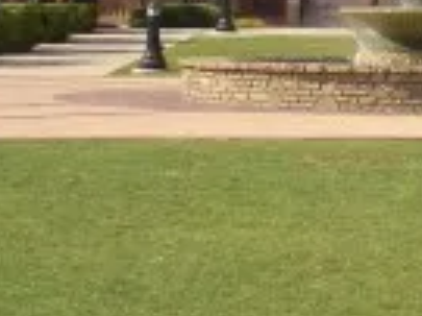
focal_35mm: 184
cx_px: 422
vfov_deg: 7.9
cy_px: -139
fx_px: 2241
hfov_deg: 10.7
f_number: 4.6
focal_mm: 6.8
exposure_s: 1/320
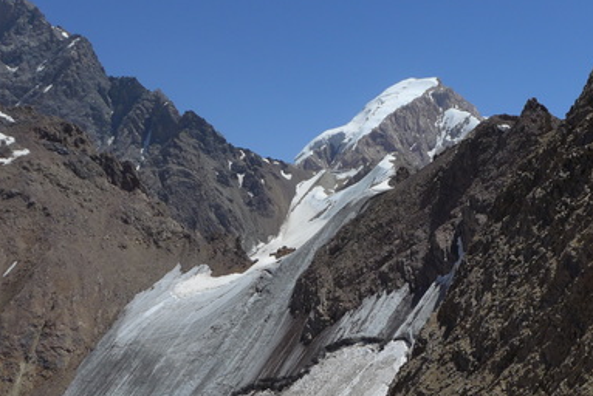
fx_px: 742
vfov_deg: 29.6
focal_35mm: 45
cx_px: 485
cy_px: 277
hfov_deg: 41.5
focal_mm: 4.7
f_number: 3.2
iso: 80
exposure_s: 1/2000
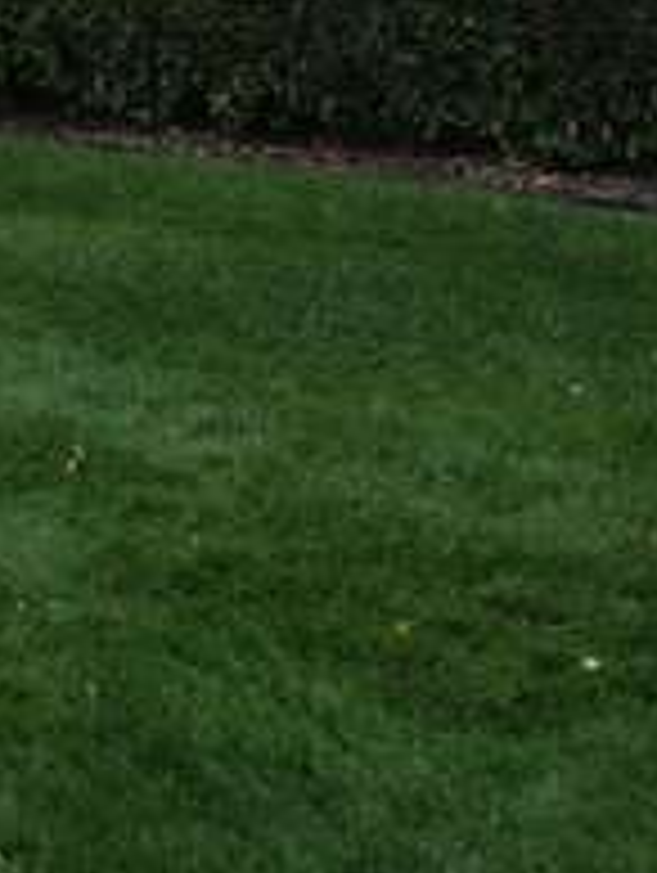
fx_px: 3636
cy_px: -238
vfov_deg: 13.2
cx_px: -468
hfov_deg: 9.9
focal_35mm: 144
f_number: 2.4
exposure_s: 1/40
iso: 50
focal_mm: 4.28
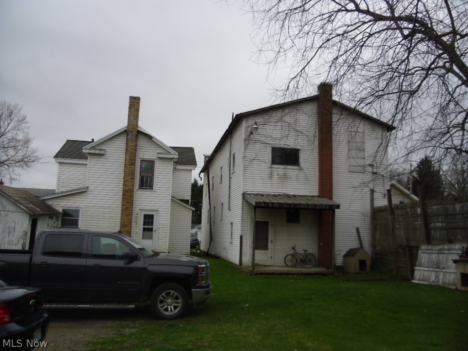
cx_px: 234
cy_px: 176
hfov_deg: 58.4
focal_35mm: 31
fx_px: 419
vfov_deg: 45.4
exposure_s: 1/789
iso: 80
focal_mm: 5.6
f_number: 3.3
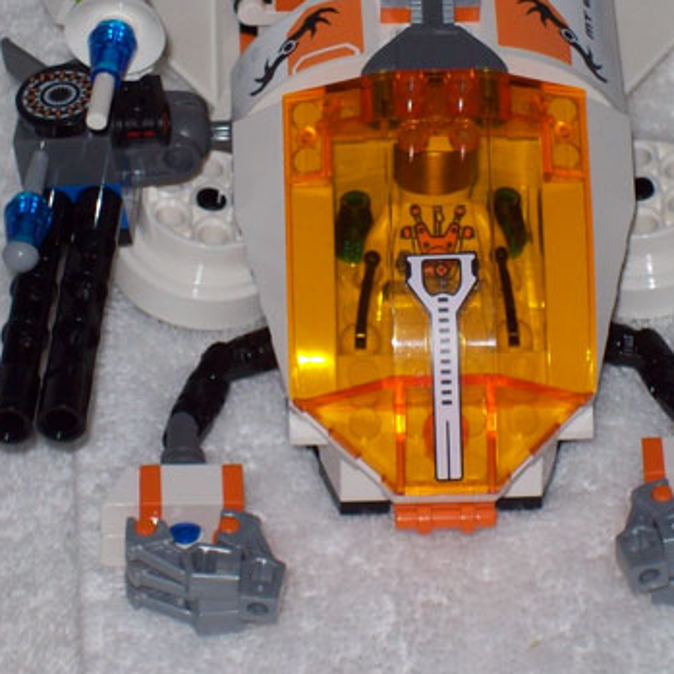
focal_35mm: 219
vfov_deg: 8.0
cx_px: 390
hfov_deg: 8.0
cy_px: 144
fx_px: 4824
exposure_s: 1/128
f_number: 4.8
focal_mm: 18
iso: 80
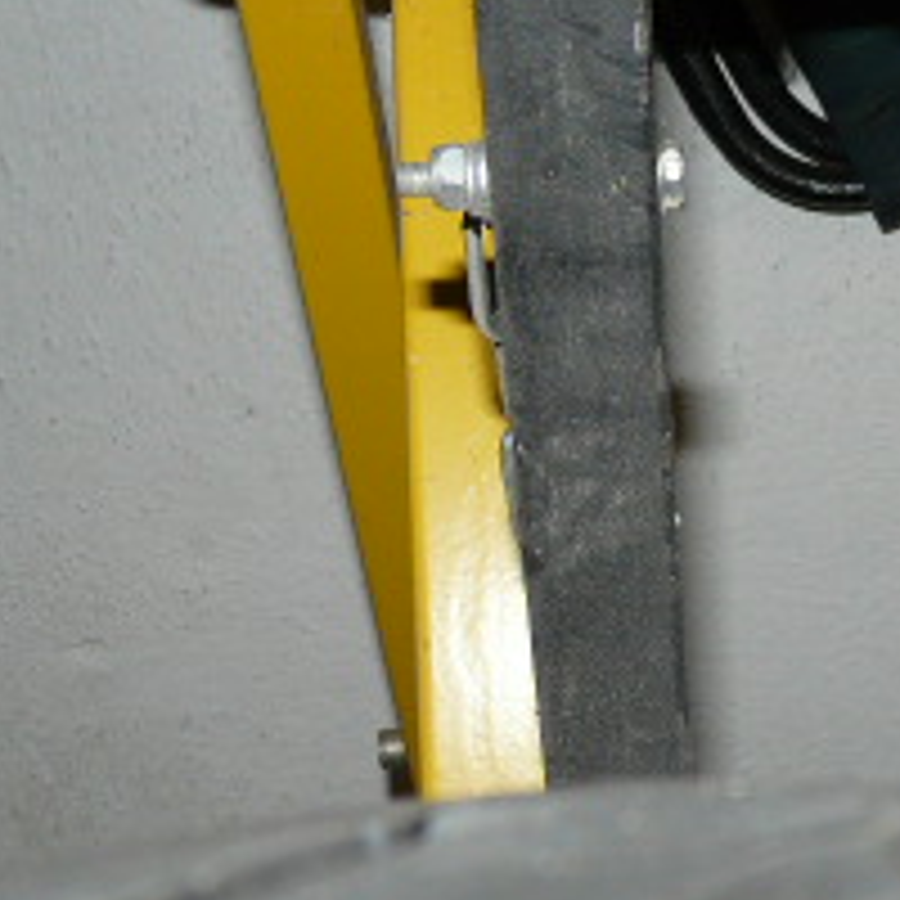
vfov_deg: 21.9
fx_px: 2324
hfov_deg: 19.3
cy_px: 486
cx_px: 1332
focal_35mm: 79
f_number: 2.8
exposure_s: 1/30
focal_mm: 4.6
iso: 100
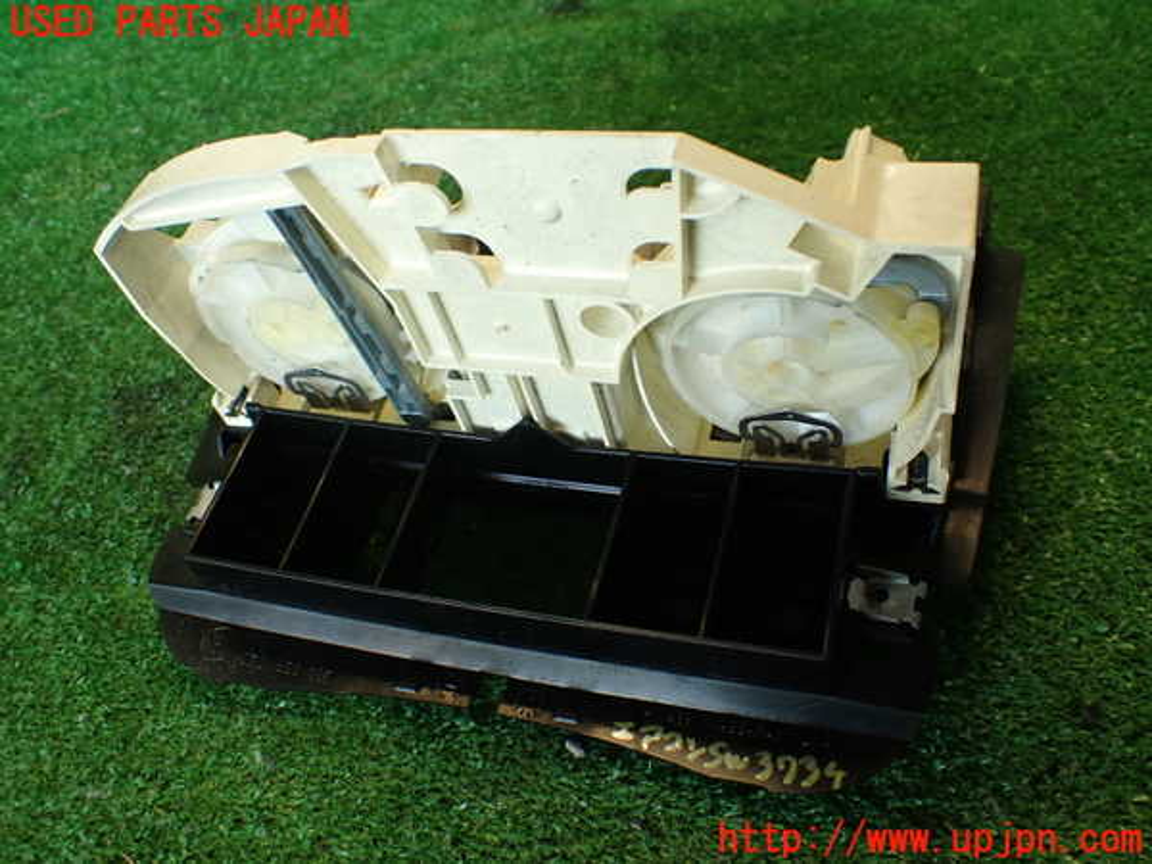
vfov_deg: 44.2
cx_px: 576
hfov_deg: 56.8
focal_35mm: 32
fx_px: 1065
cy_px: 432
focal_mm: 5.79
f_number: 2.4
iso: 200
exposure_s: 1/50
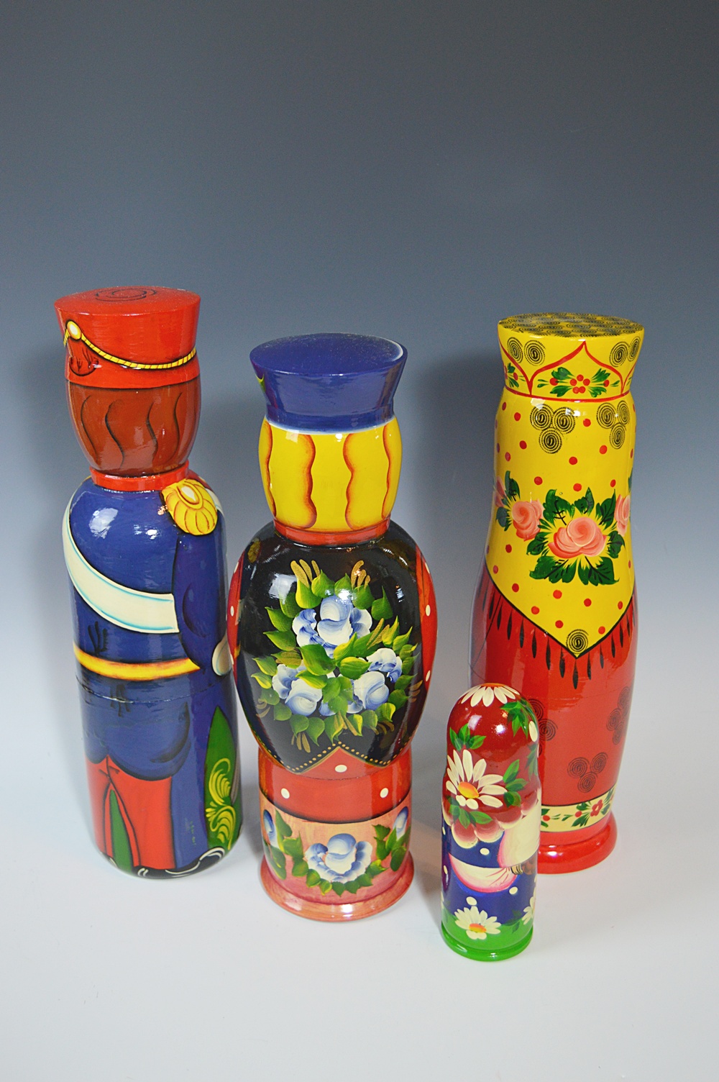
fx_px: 1170
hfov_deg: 34.1
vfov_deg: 49.6
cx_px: 360
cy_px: 541
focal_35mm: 39
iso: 720
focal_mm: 26
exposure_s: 1/60
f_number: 4
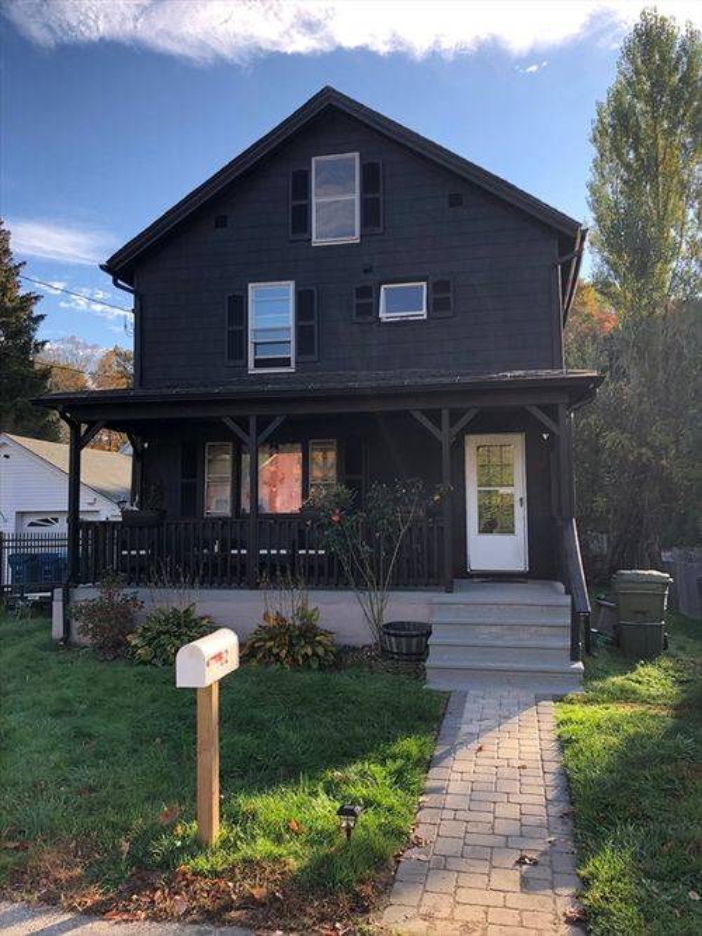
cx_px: 351
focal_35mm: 28
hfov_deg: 49.7
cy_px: 468
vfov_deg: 63.5
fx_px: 757
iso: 20
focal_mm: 4
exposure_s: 1/261
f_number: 1.8
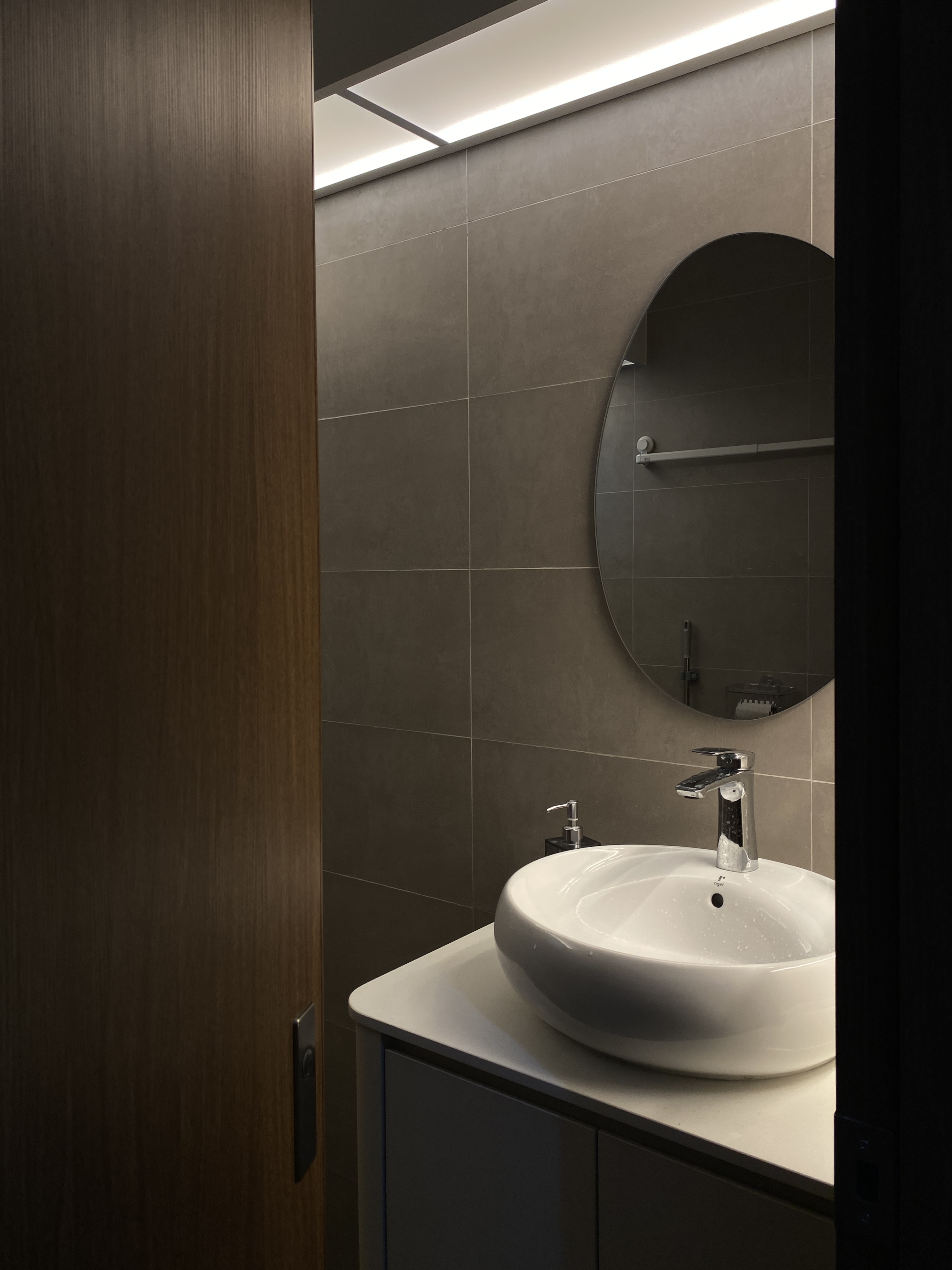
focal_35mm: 26
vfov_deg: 67.3
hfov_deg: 53.1
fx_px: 953
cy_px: 635
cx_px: 476
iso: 40
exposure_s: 1/100
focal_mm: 4.25
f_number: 1.8
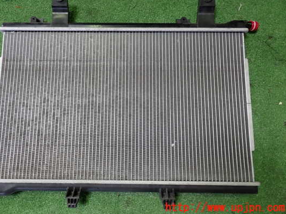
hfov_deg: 53.8
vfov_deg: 41.7
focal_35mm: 34
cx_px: 125
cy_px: 93
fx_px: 281
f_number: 2.3
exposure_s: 1/50
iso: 200
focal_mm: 5.4
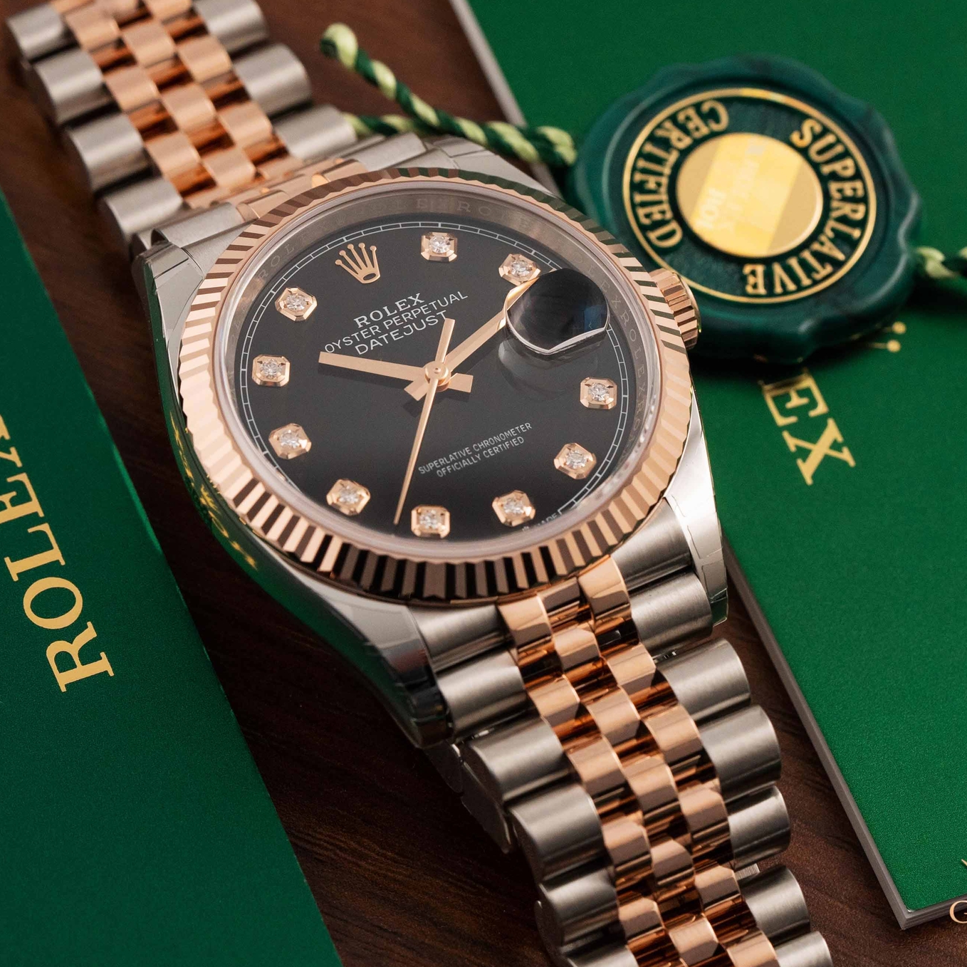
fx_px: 5468
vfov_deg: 10.1
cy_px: 483
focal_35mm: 173
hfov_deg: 10.1
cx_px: 347
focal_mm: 90
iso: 500
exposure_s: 1/30
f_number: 8
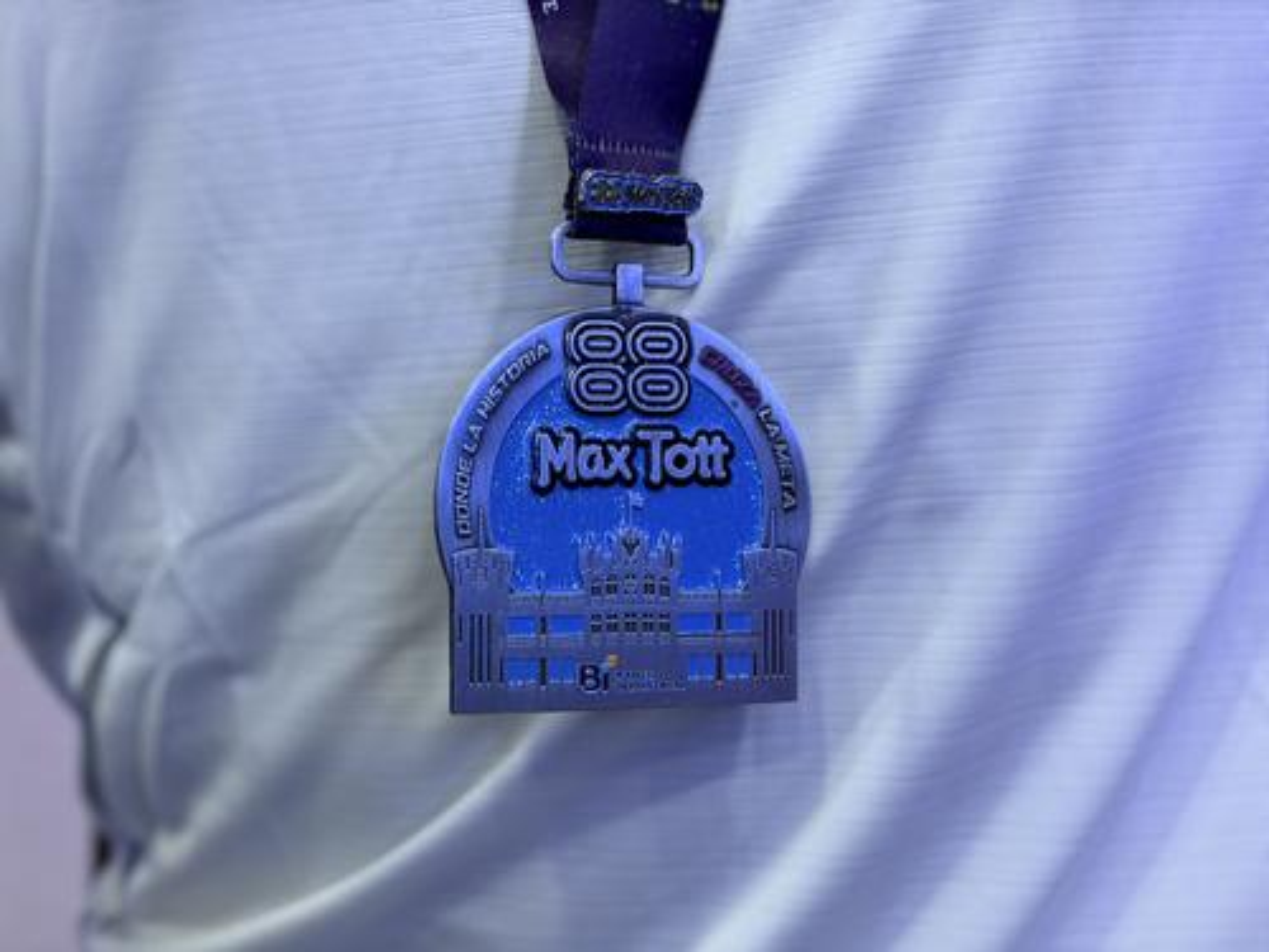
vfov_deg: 28.0
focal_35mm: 52
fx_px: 1906
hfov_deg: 36.8
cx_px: 634
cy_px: 476
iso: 125
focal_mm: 5.96
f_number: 1.6
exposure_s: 1/40
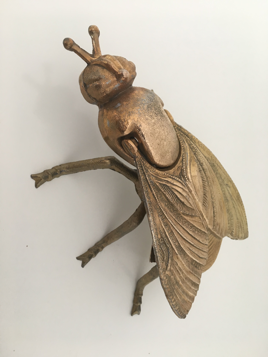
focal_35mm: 29
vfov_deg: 61.7
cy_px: 178
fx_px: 299
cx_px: 134
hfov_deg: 48.2
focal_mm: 4.15
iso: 80
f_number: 2.2
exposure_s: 1/33
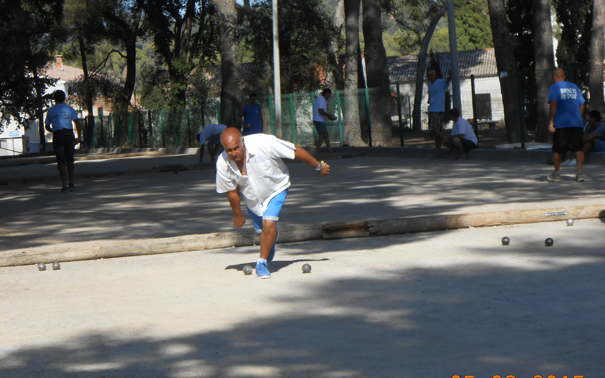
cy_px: 183
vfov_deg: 10.4
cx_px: 270
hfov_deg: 16.6
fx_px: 2078
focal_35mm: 126
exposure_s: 1/400
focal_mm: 18.7
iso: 80
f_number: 5
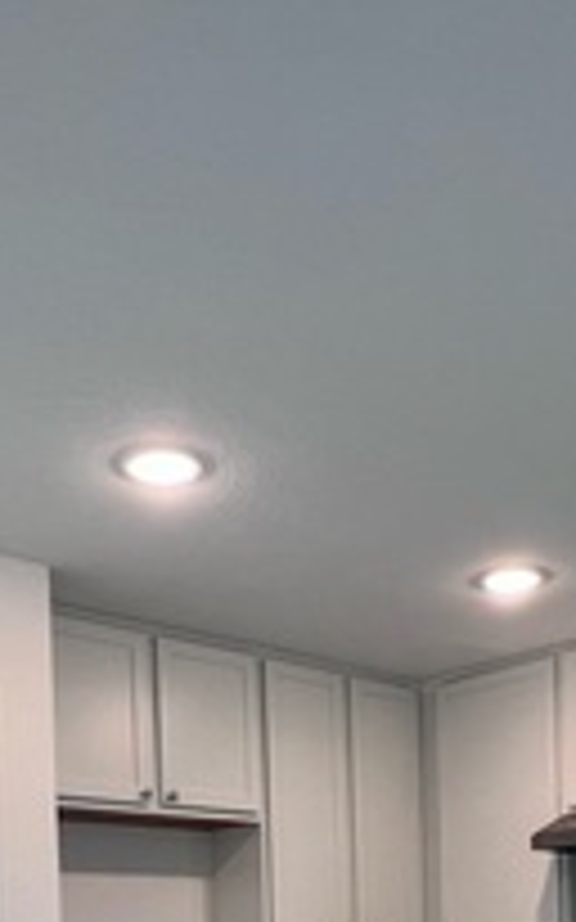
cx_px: 320
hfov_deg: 29.8
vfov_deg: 38.9
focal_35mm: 43
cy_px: 989
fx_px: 1081
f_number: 1.8
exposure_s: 1/120
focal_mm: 1.57
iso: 125
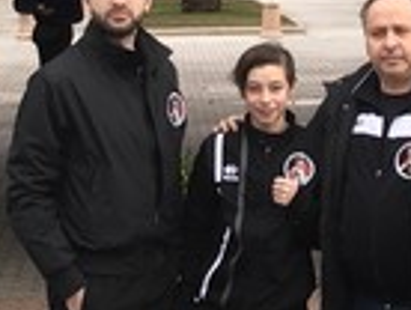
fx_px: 2165
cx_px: 289
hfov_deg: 10.8
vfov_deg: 8.0
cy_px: -174
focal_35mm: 182
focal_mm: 3.99
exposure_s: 1/337
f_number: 1.8
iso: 20
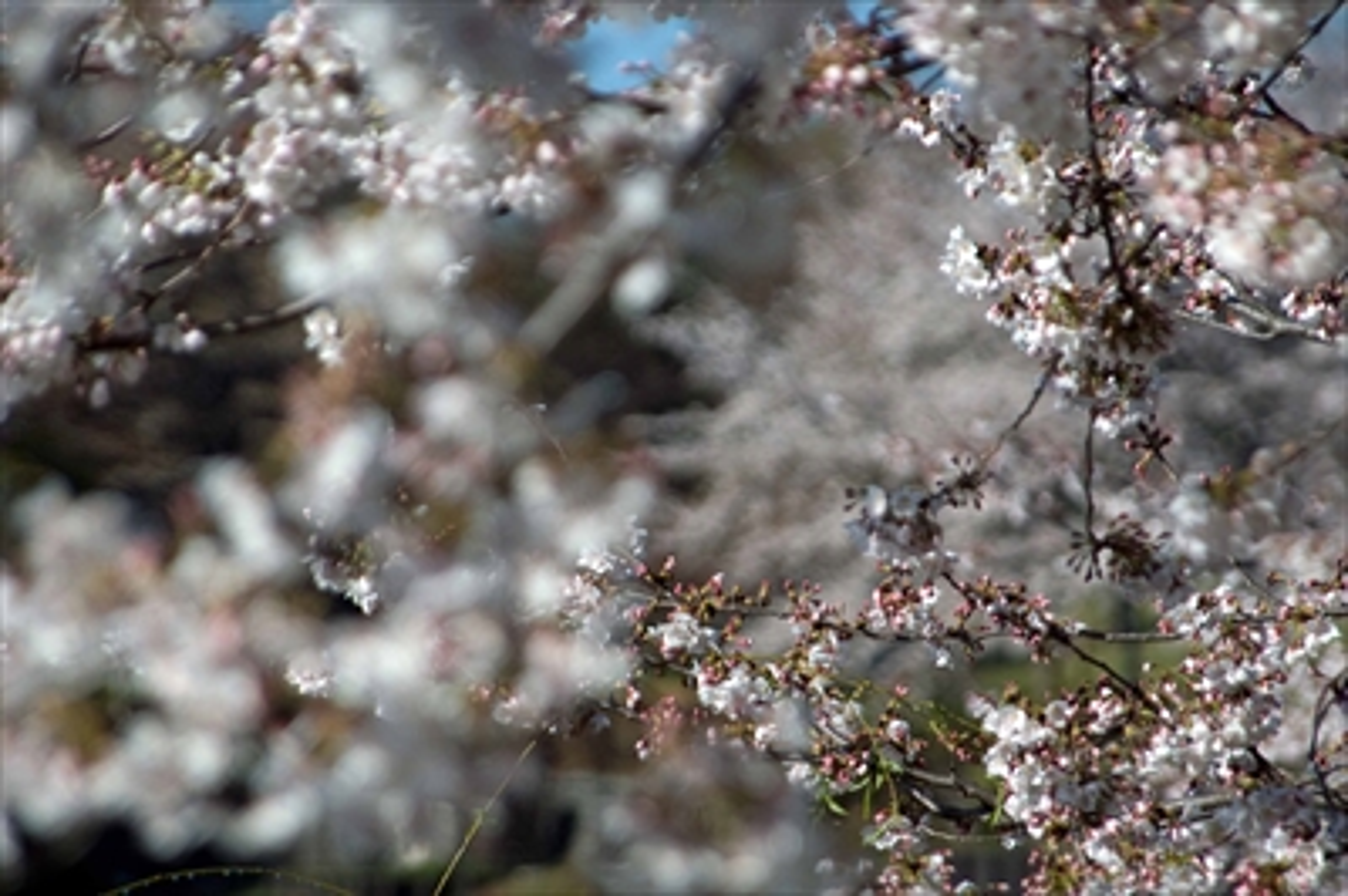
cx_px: 674
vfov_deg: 4.6
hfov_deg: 6.9
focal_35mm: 300
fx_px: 11224
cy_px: 448
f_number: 6.3
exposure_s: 1/1500
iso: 400
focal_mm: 200
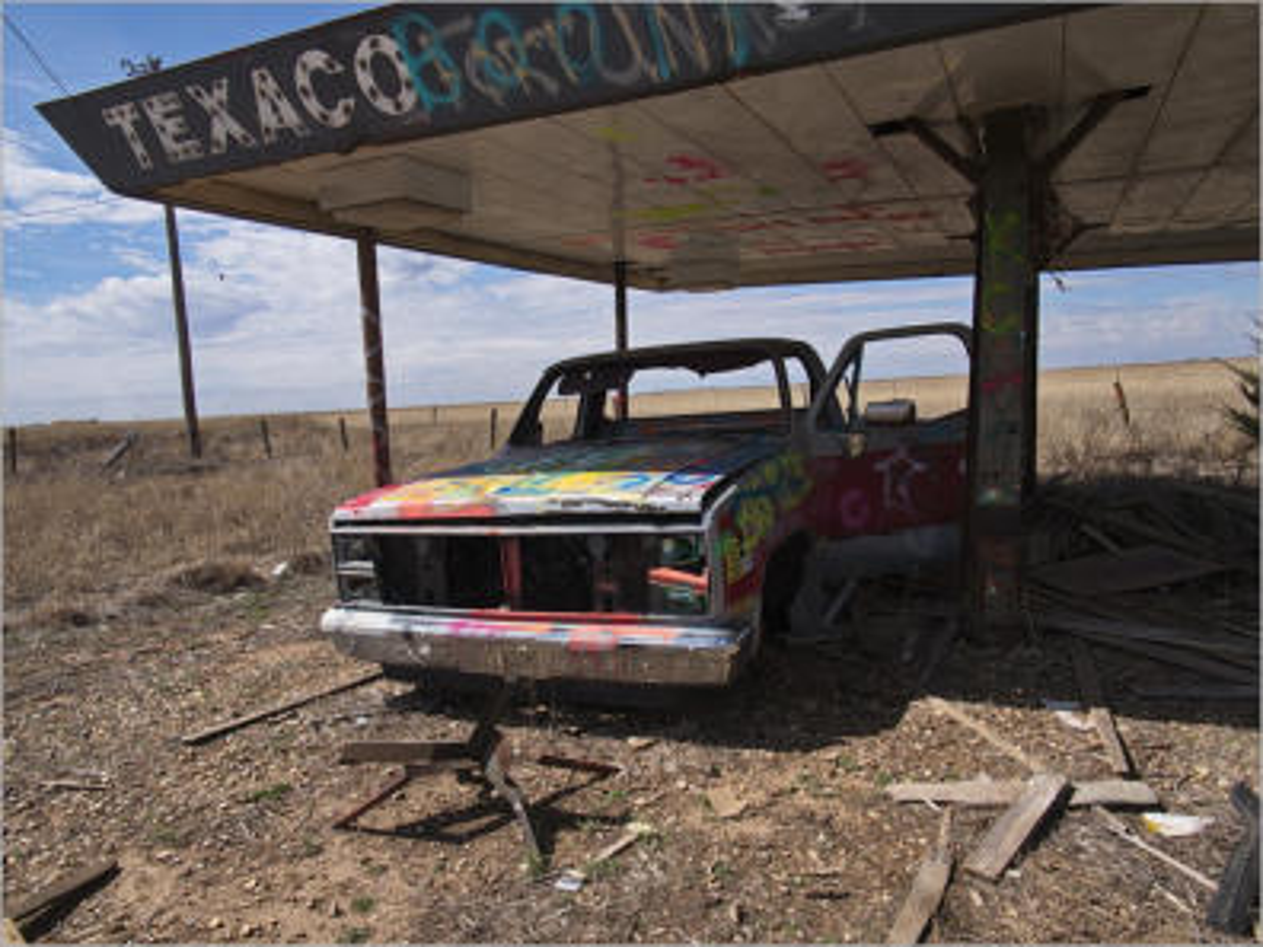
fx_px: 876
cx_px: 632
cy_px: 474
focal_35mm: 24
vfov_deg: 56.8
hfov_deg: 71.6
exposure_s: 1/640
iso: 200
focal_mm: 12
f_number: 8
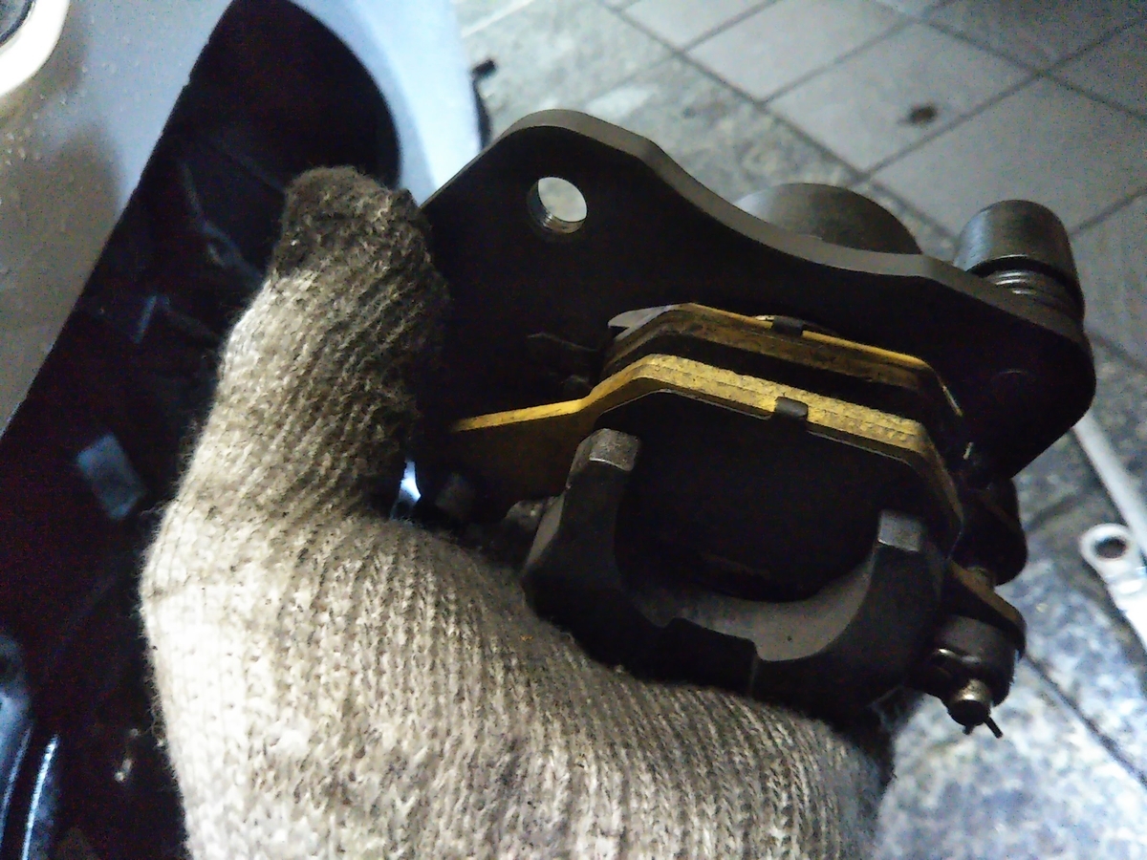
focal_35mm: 30
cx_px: 574
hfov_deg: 60.0
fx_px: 994
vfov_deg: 46.8
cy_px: 430
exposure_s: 1/23
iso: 836
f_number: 2.2
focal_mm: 4
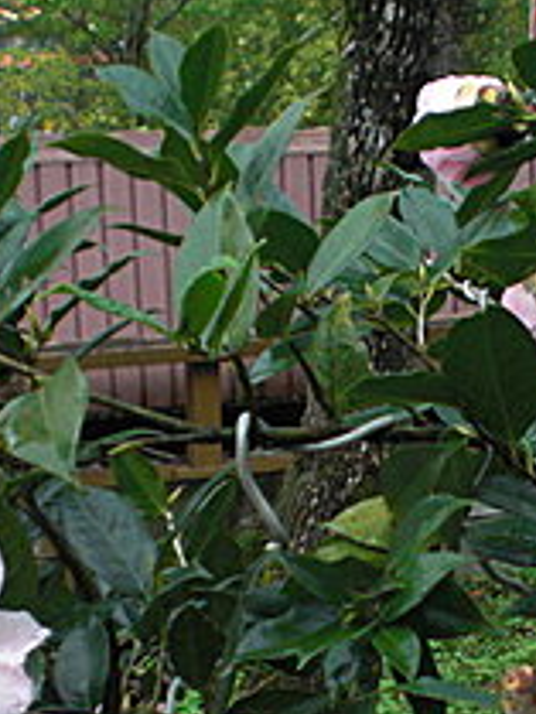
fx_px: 1877
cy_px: 579
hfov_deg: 16.2
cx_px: 406
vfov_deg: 21.2
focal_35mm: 91
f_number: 3.1
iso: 200
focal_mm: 6.3
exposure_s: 1/100
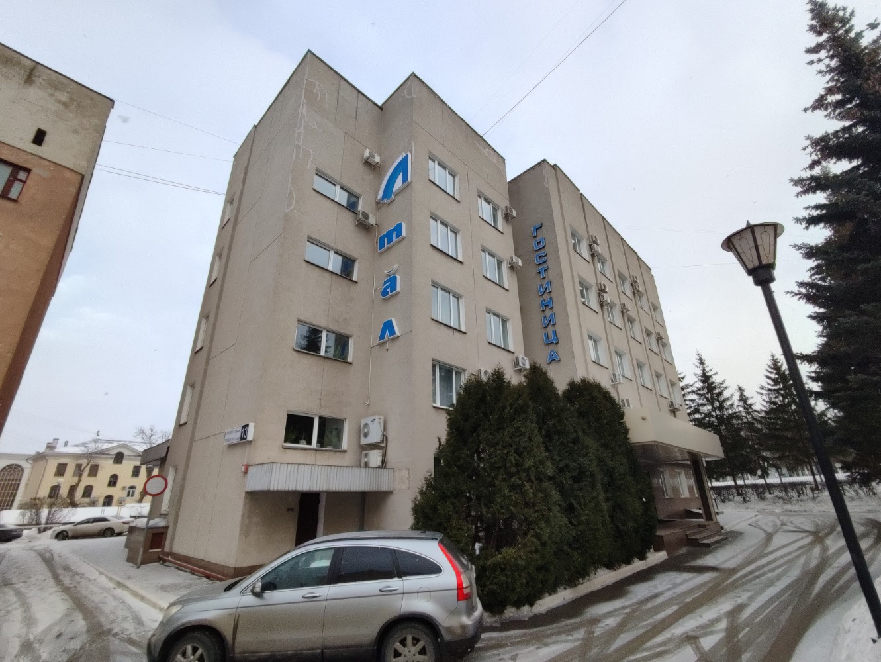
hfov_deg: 94.5
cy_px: 331
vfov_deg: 78.2
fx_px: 407
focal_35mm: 16
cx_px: 440
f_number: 2.2
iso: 50
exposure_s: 1/476
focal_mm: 1.65
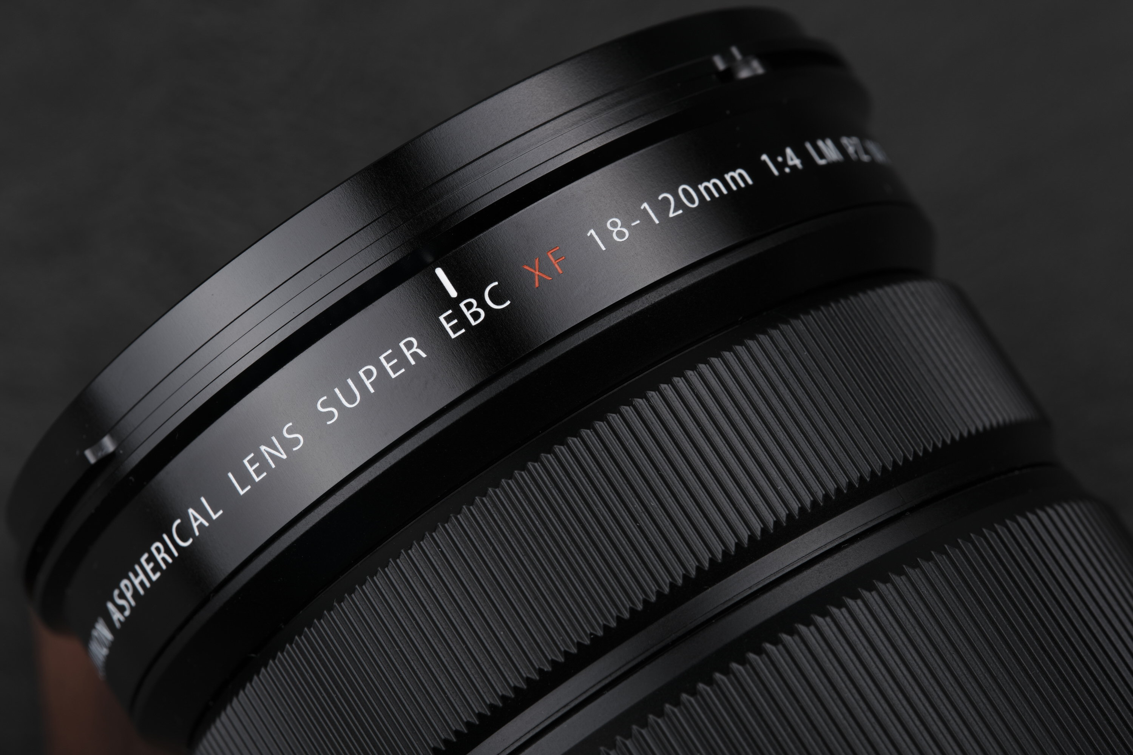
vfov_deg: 11.4
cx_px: 566
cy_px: 378
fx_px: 3776
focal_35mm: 120
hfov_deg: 17.1
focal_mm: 80
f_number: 11
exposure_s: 1/200
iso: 160
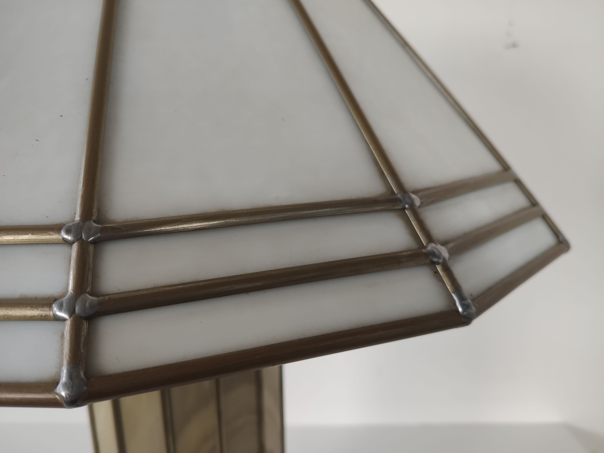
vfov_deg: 53.1
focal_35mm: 26
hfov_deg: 67.3
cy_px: 226
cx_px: 302
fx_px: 454
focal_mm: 4.75
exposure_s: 1/100
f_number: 1.75
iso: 231
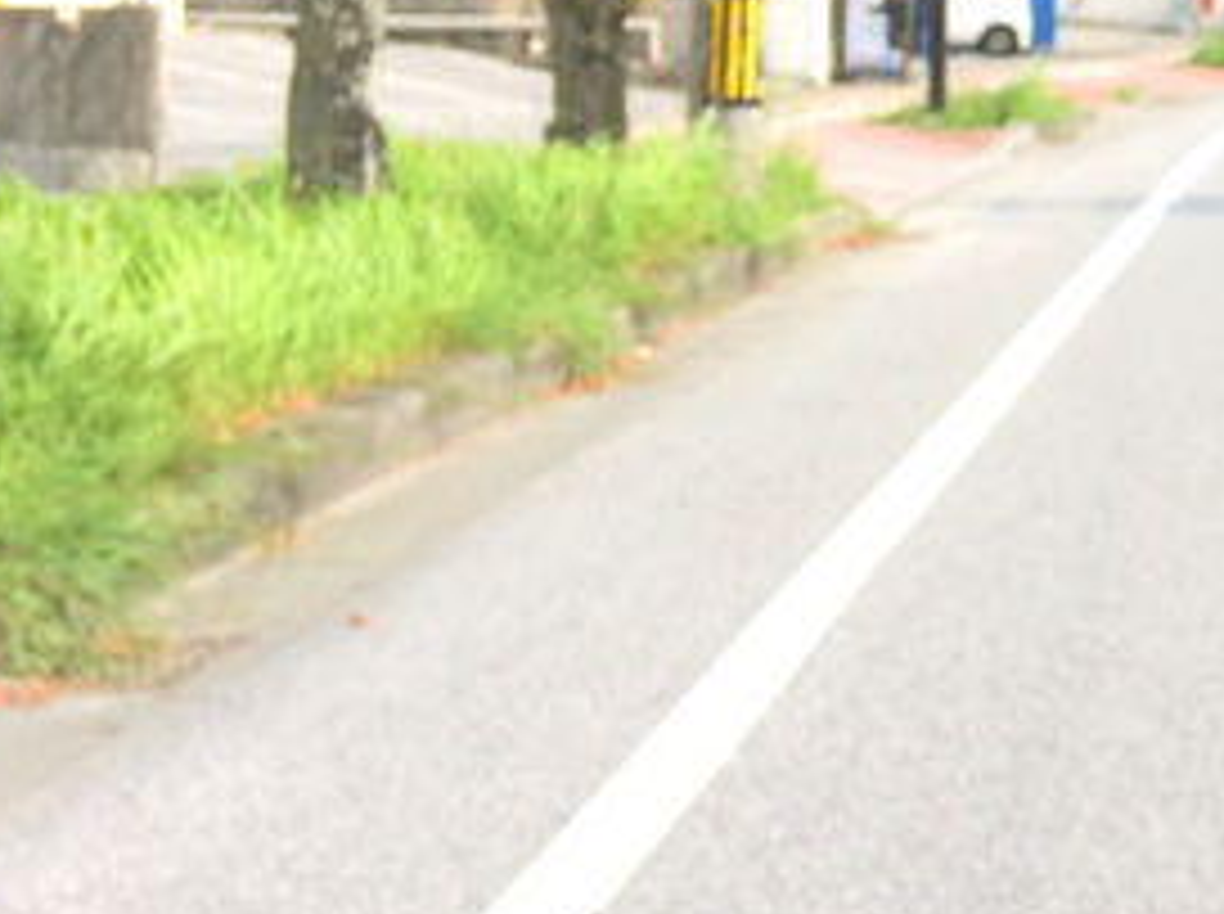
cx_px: 1624
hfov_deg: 21.8
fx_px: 2824
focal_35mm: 80
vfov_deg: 18.0
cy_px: 43
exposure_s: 1/672
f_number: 2.2
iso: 32
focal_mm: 4.15
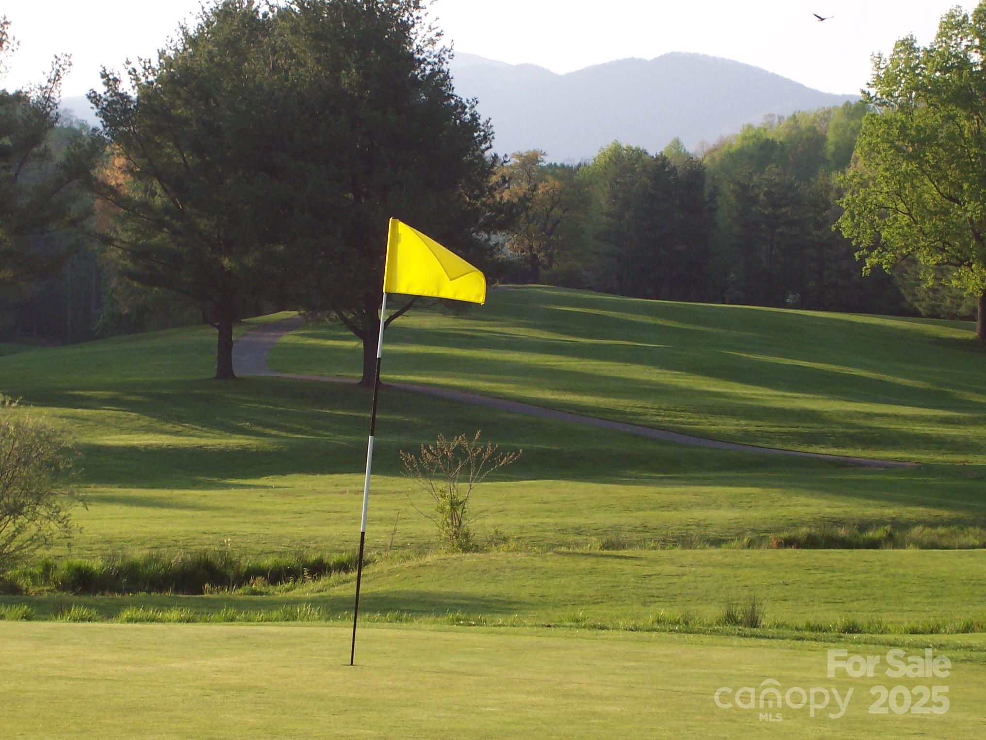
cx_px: 493
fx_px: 3162
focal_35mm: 111
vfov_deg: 13.3
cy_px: 370
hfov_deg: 17.7
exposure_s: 1/250
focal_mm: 16.8
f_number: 4.8
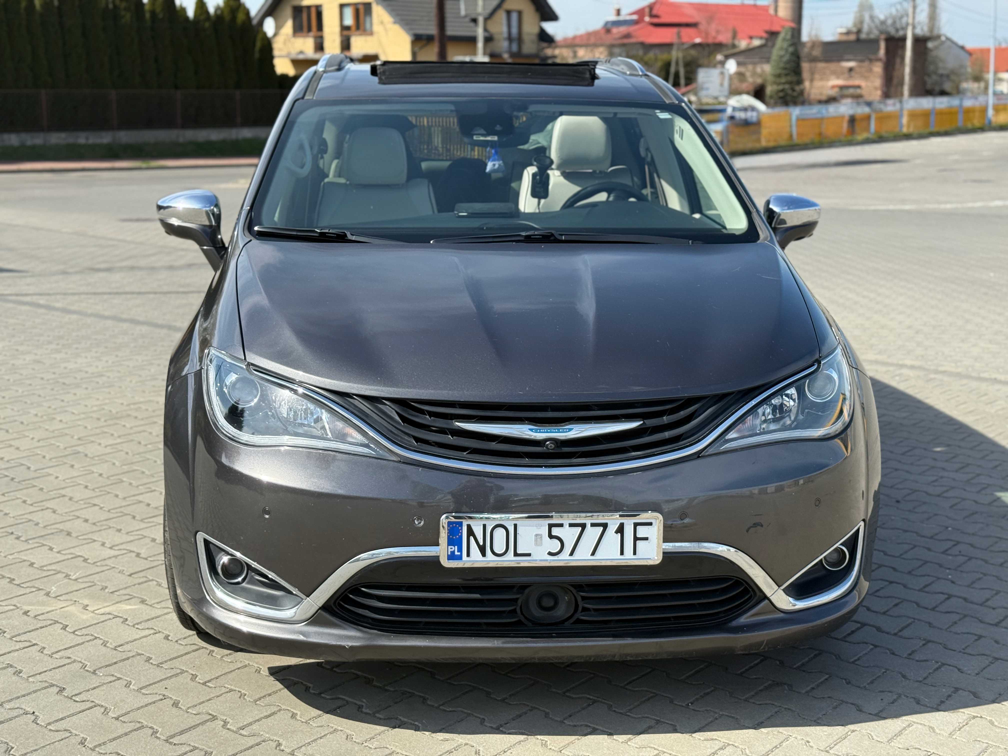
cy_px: 378
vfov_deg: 30.3
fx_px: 1398
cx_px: 504
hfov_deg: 39.7
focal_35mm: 48
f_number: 1.78
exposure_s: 1/3534
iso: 100
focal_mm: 6.76
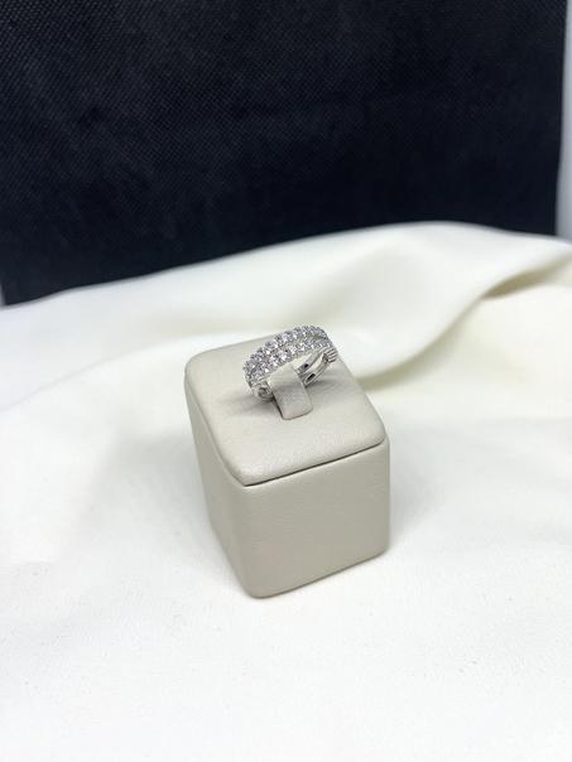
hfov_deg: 53.1
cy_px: 381
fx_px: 573
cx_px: 286
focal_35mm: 26
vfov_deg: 67.3
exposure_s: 1/201
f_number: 1.5
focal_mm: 5.7
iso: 40
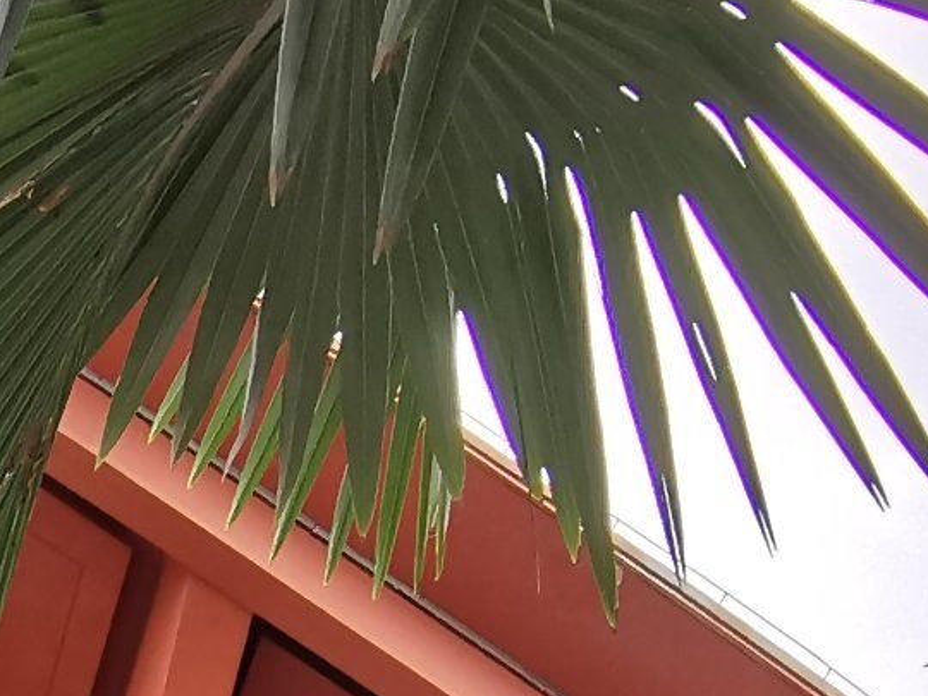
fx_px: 2306
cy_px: 1359
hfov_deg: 18.5
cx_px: -678
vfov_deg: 14.5
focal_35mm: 86
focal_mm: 2.26
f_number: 2.2
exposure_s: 1/100
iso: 50
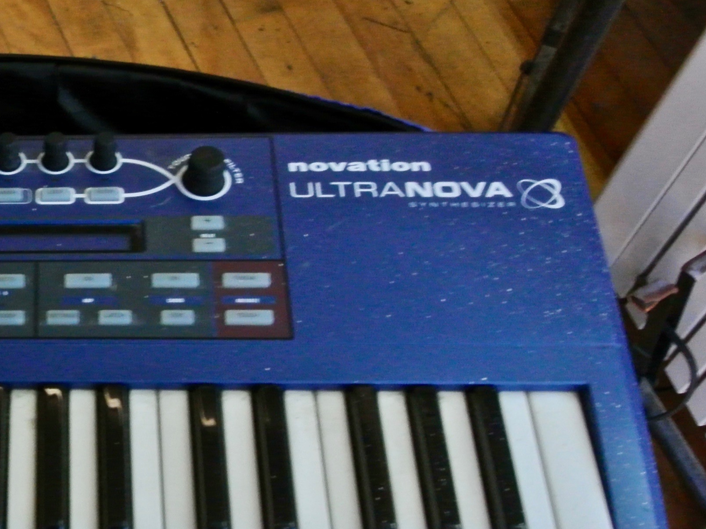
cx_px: -112
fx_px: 1509
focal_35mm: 74
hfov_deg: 24.2
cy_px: 475
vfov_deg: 19.5
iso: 800
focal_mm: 12.2
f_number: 3.8
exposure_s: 1/20
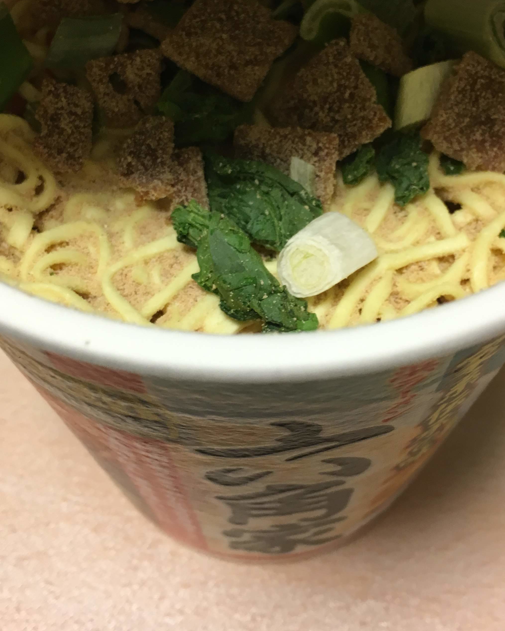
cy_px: 265
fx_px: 841
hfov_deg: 33.4
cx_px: 257
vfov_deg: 41.0
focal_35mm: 45
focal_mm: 4.15
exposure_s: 1/30
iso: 64
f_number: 2.2
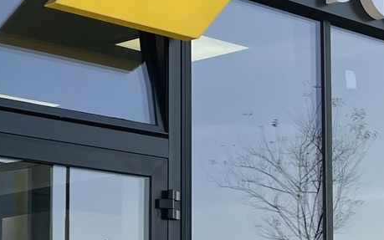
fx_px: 1287
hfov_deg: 16.2
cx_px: 476
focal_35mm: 123
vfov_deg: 10.6
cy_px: 227
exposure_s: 1/1821
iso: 32
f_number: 1.6
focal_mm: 5.1
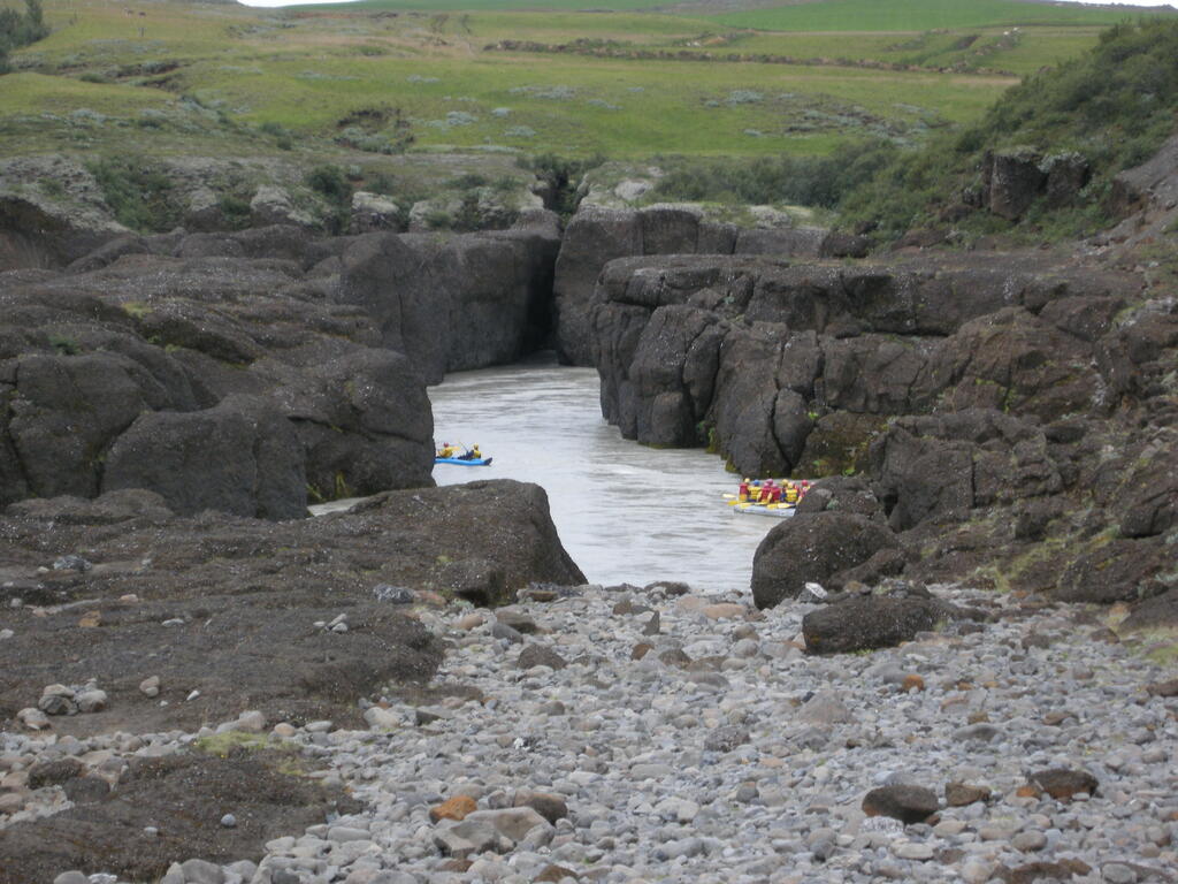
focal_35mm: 123
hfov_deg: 16.0
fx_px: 4186
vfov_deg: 12.0
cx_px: 589
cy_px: 442
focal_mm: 26.3
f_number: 5.3
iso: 100
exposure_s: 1/89.3
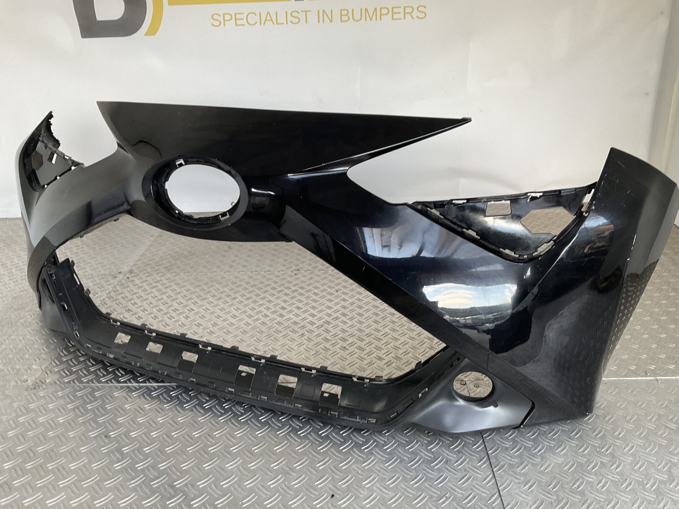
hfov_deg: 61.7
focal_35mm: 29
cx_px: 340
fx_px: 569
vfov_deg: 48.2
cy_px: 254
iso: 40
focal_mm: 3
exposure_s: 1/50
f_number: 1.8
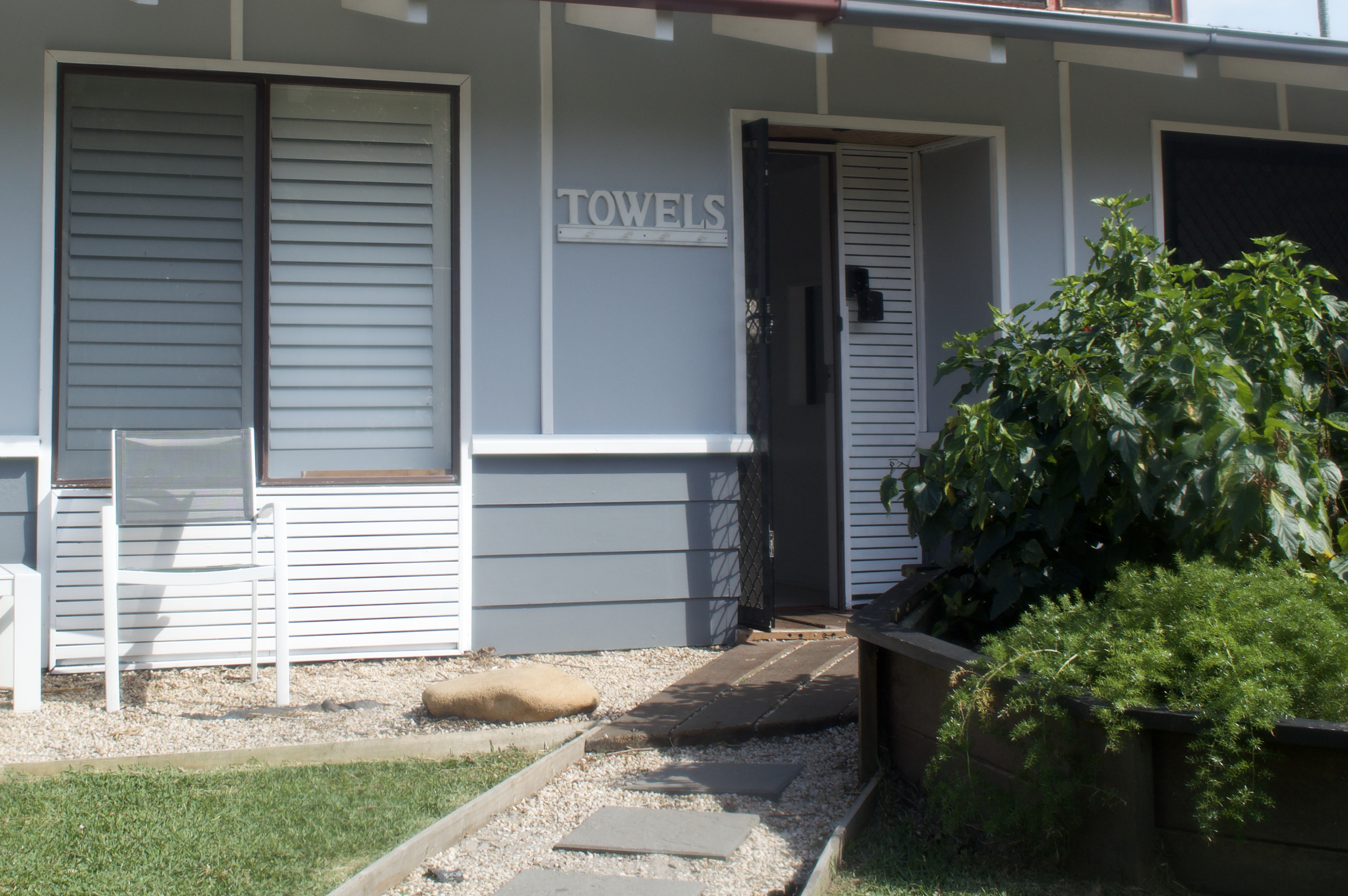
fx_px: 1796
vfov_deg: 27.7
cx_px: 483
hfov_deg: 40.8
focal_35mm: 48
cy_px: 254
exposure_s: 1/200
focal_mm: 18
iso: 100
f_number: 7.1
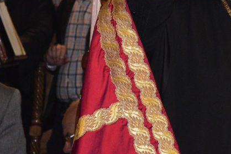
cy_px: -20
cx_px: 225
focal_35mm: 228
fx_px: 1463
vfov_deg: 6.0
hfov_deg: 9.0
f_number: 5.3
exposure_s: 1/60
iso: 3200
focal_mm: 62
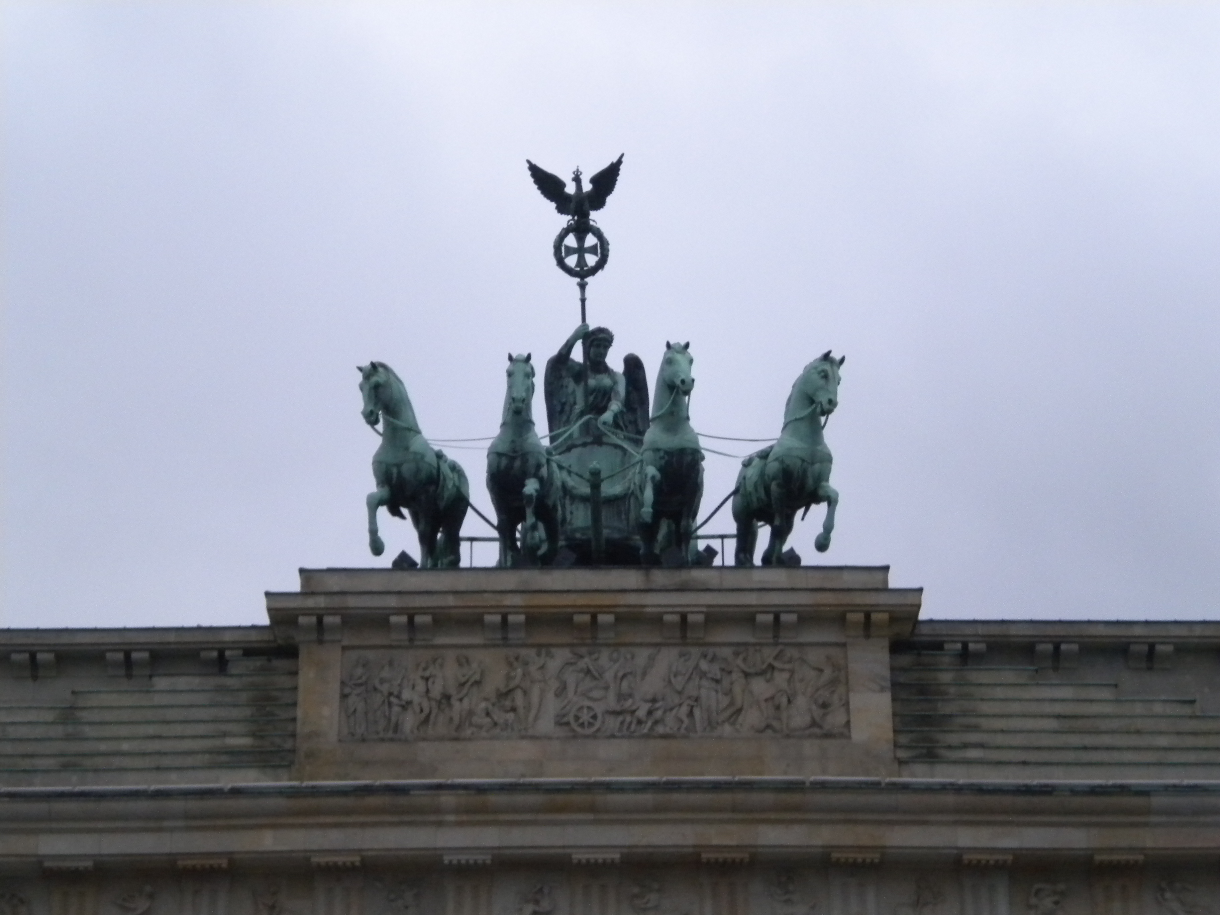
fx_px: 3701
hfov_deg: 18.7
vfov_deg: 14.1
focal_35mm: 105
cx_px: 610
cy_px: 458
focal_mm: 18.9
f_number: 5.9
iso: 400
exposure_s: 1/192
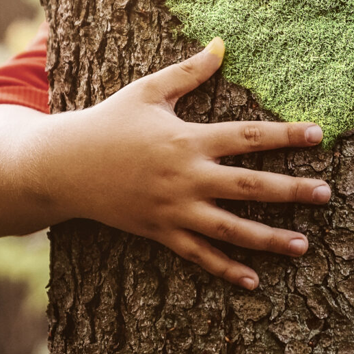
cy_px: 14
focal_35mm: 294
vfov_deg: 5.9
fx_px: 3402
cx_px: 321
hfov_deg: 5.9
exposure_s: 1/50
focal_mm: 70
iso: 400
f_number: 2.8
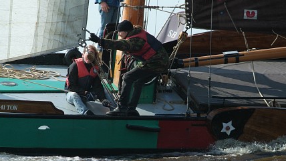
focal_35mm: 224
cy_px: 79
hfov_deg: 9.6
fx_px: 1699
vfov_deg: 5.4
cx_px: 143
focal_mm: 135
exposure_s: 1/500
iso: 400
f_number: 9.5
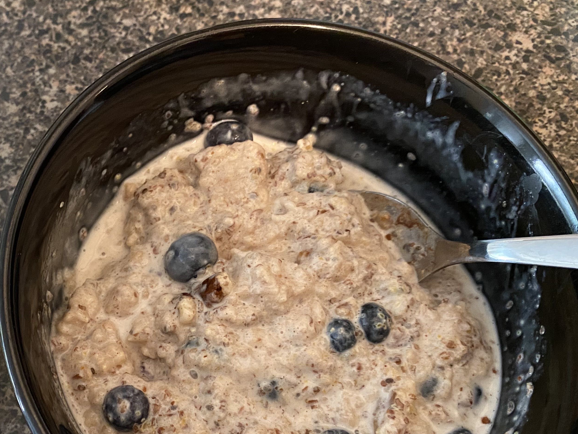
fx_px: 701
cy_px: 294
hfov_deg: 43.2
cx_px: 135
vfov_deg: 34.0
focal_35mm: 42
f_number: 1.8
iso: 640
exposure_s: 1/40
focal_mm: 4.25
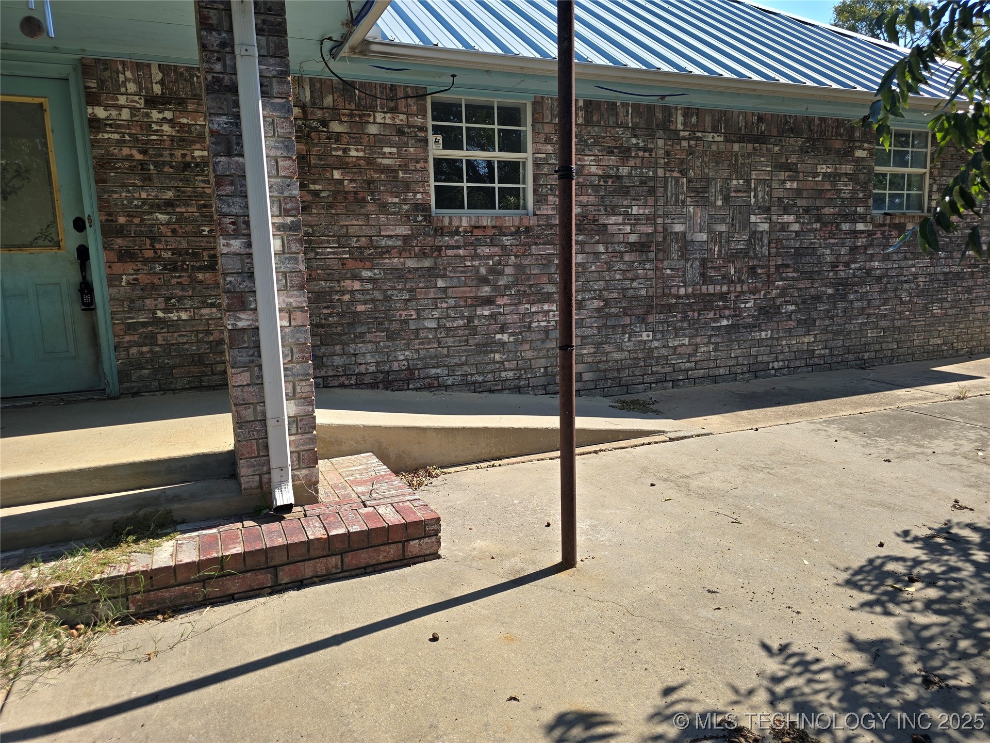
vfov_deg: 58.9
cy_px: 372
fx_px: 658
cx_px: 495
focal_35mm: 23
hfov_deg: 73.9
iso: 12
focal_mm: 6.3
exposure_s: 1/456
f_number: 1.7
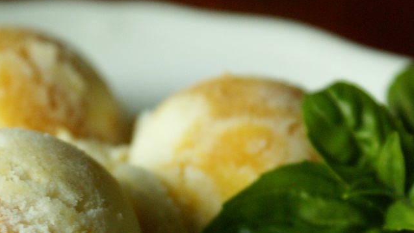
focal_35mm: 158
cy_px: 213
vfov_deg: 7.7
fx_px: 1734
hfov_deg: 13.6
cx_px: 136
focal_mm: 55
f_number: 5.6
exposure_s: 1/15
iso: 400
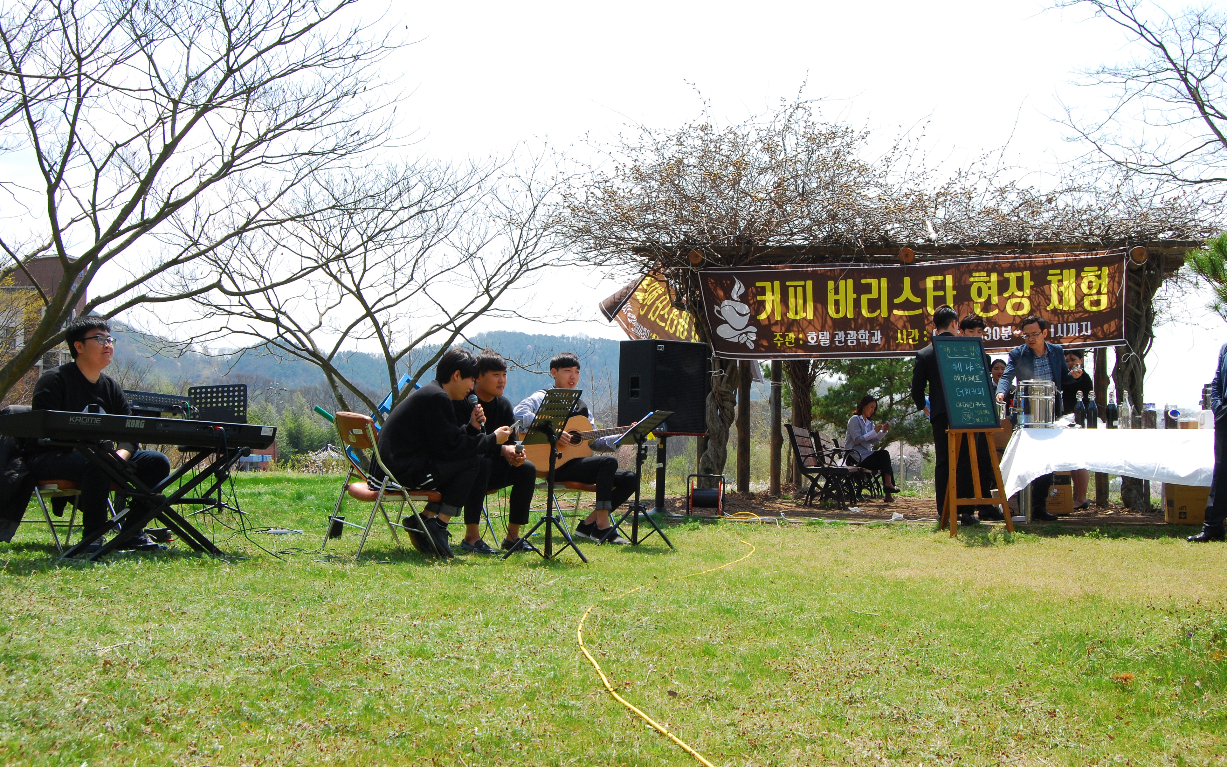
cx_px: 615
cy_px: 360
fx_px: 1438
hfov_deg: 46.2
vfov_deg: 29.9
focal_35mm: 43
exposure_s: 1/250
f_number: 11
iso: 320
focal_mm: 28
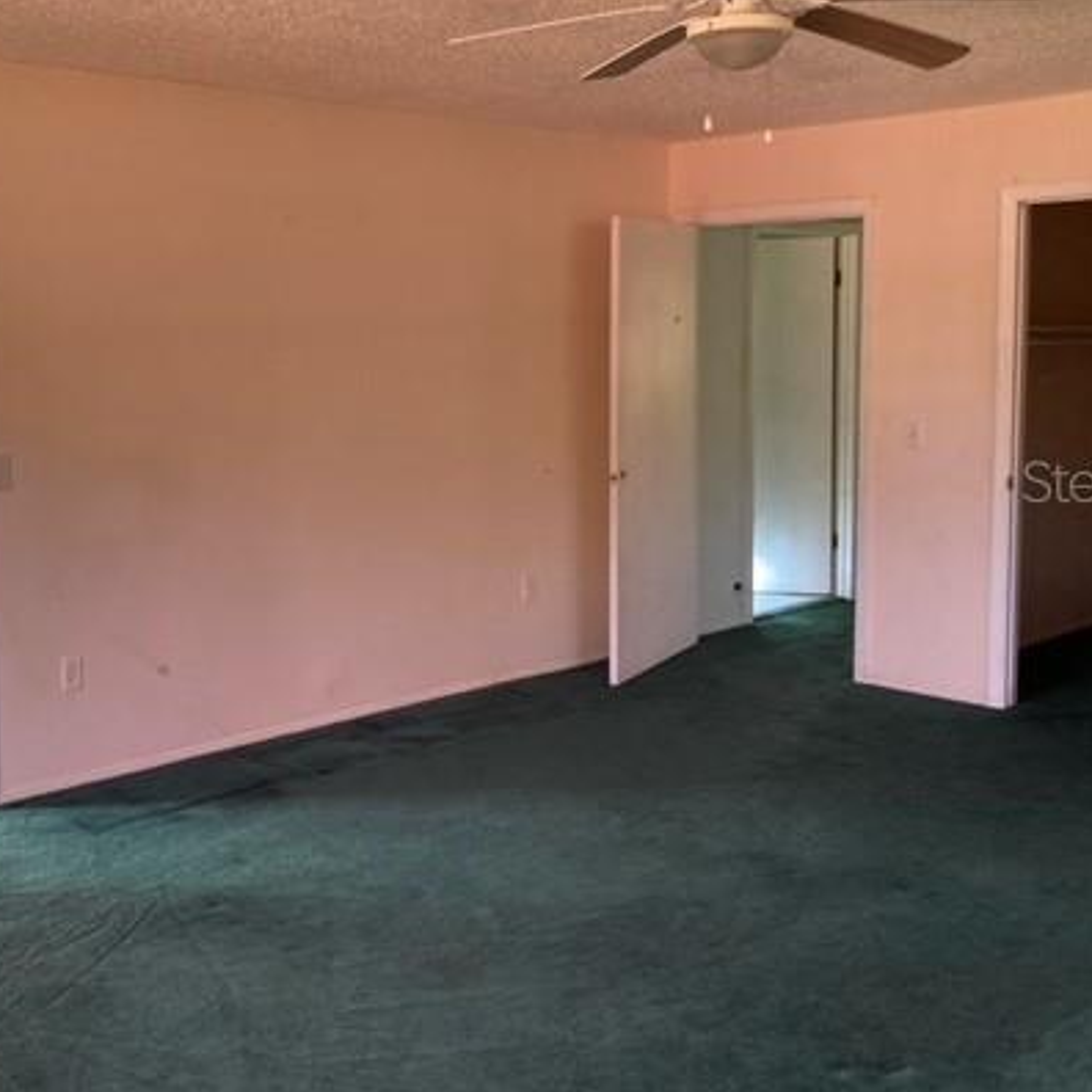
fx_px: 1428
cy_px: 480
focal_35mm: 40
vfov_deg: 41.8
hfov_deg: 41.5
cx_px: 400
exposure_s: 1/60
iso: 200
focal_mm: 3.99
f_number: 1.8
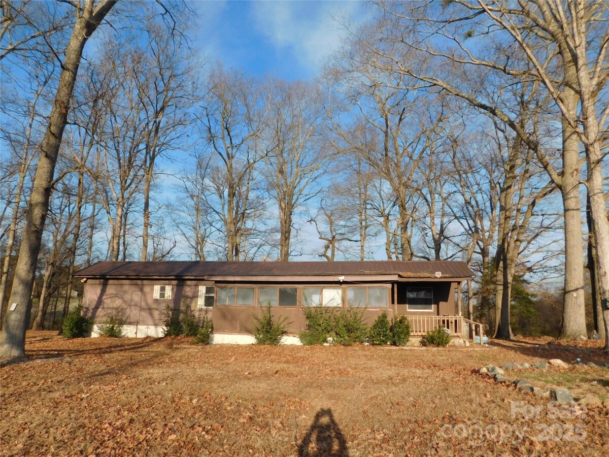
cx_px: 304
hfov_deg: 73.9
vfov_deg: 58.9
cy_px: 228
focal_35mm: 23
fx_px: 405
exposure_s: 1/1250
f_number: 3
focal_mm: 4
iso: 125
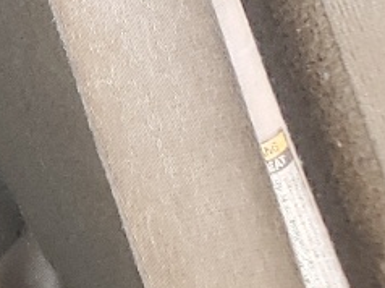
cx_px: -707
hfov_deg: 9.3
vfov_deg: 8.4
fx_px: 1944
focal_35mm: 175
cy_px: 37
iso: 72
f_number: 1.5
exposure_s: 1/120
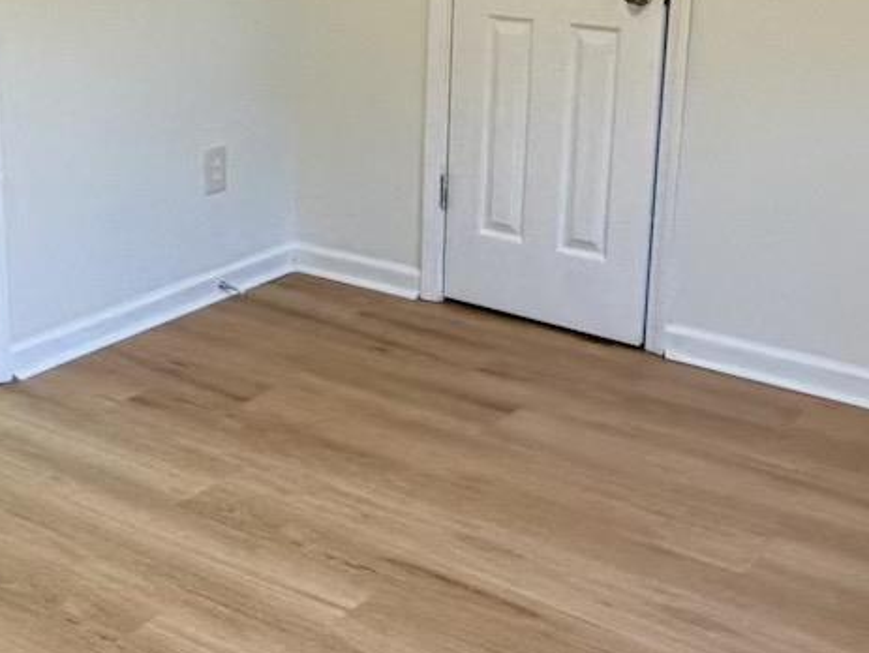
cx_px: 270
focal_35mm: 58
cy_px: 184
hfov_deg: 32.8
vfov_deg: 25.0
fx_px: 1457
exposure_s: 1/60
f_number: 2.2
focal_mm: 2.22
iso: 250
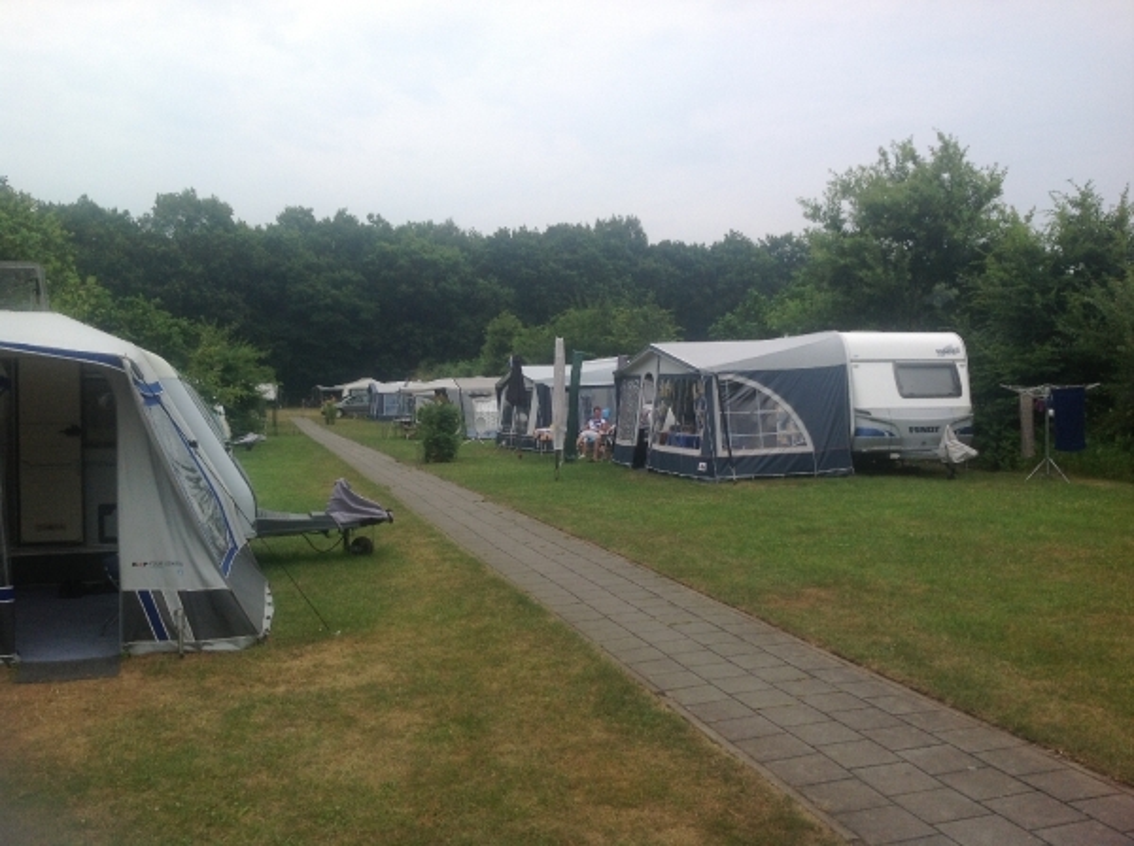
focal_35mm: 35
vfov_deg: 40.6
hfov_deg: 52.7
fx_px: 1145
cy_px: 423
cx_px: 567
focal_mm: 4.28
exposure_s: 1/1374
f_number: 2.4
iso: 50
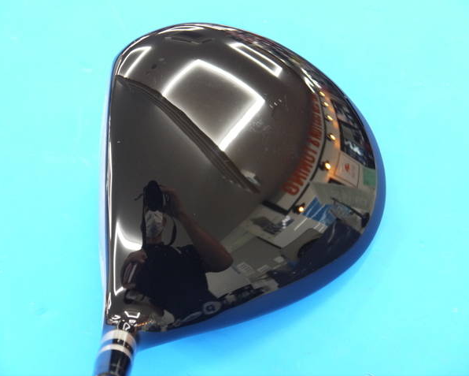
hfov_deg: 21.7
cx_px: 224
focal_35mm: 88
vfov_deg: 17.5
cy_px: 188
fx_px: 1222
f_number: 5.6
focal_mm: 42
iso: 800
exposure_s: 1/40
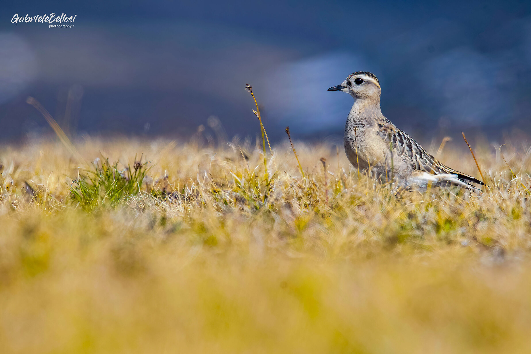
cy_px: 177
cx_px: 266
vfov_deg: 1.5
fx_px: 13274
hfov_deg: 2.3
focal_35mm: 900
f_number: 8
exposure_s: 1/2000
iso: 1000
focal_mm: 600
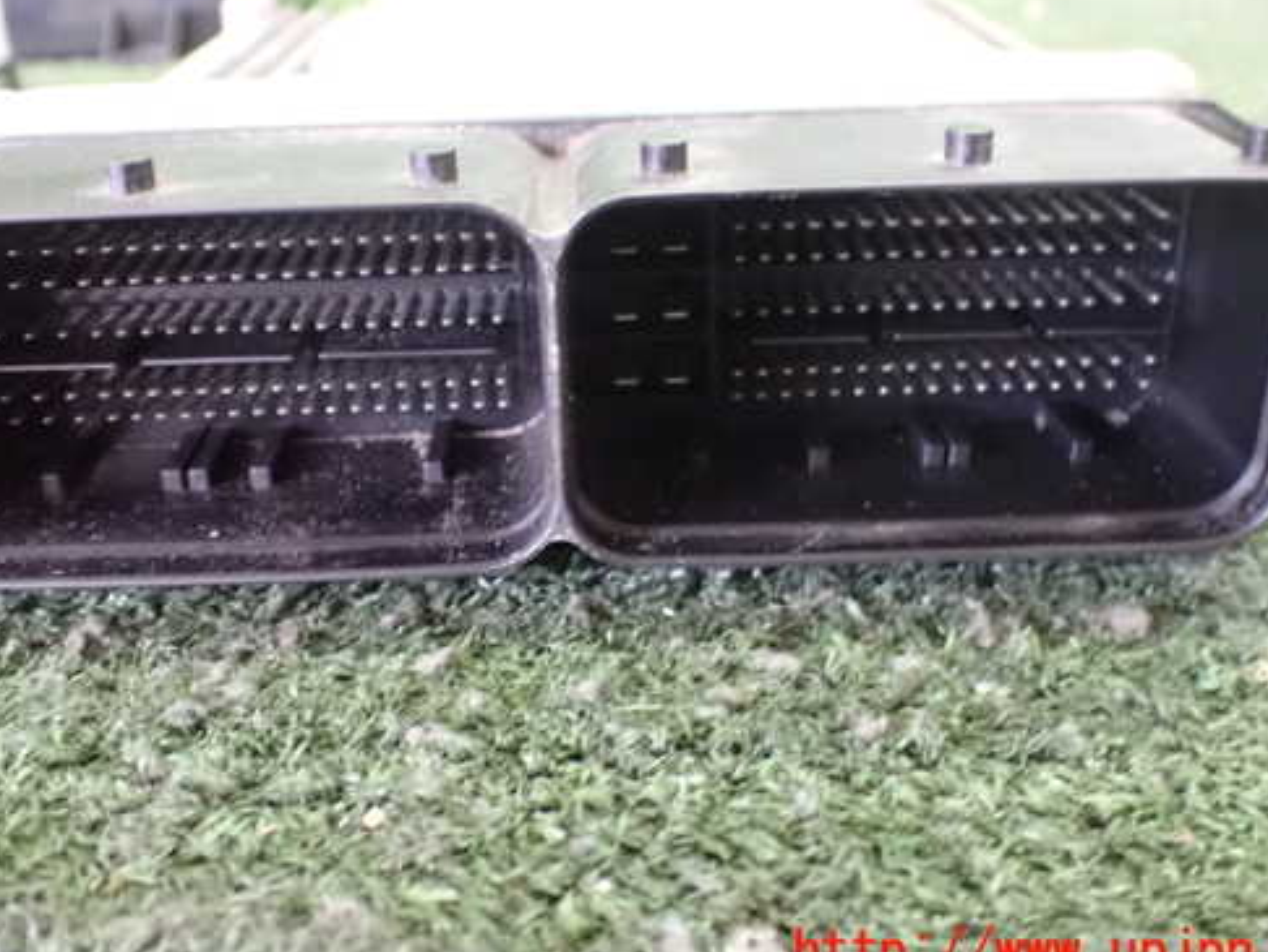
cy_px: 399
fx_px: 1356
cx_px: 600
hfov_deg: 50.1
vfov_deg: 38.6
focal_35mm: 37
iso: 1600
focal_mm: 5.4
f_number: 2.3
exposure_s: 1/25
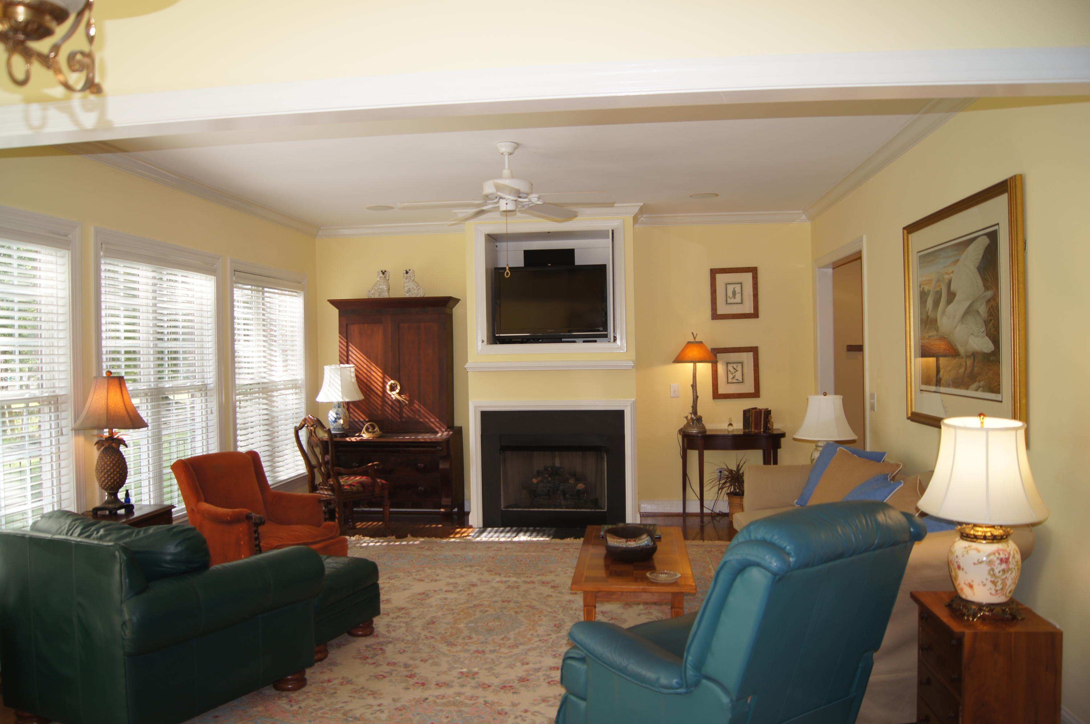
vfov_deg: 47.8
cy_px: 362
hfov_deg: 67.4
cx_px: 545
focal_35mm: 27
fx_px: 817
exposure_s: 1/60
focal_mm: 18
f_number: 4
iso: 100
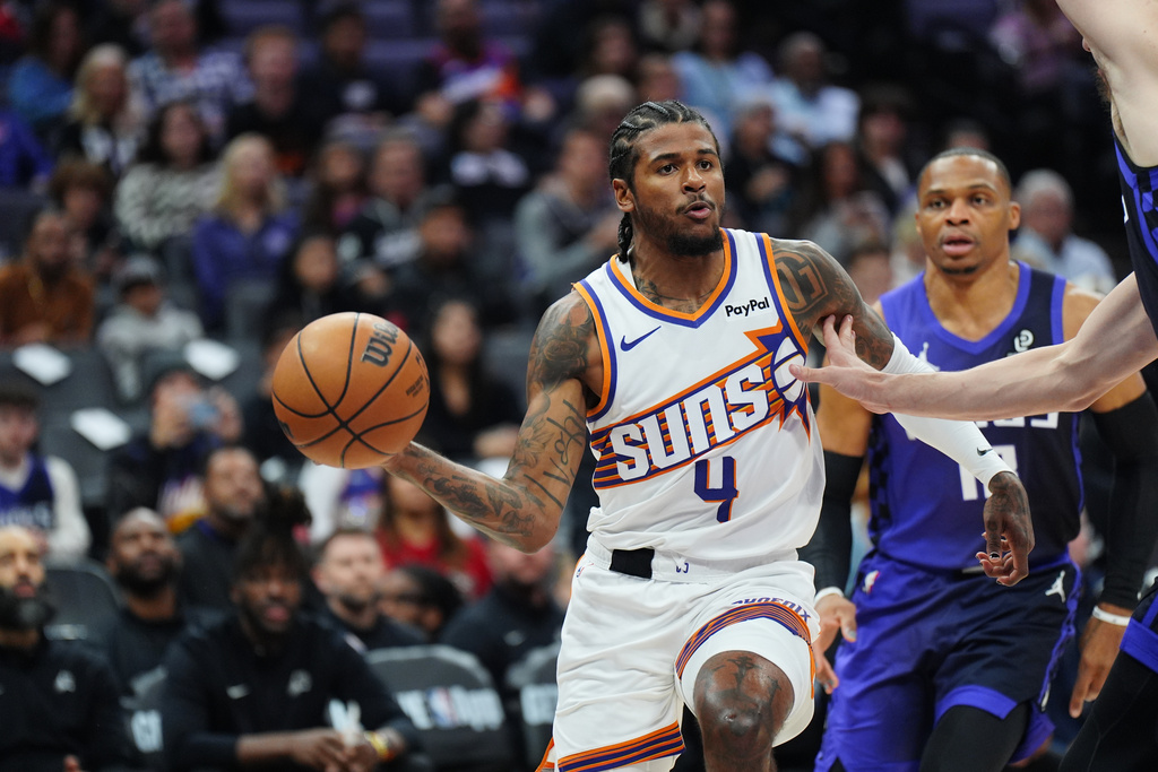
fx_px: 6434
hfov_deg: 10.3
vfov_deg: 6.9
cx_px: 579
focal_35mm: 200
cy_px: 386
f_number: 2.8
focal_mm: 200
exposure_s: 1/1250
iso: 2000
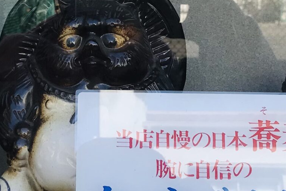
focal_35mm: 98
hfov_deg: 20.7
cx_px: 94
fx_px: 778
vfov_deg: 13.9
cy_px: 40
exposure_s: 1/420
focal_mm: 3.99
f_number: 1.8
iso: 20
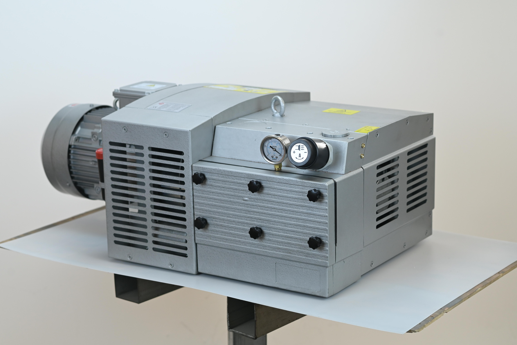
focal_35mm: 86
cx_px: 257
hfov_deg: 23.6
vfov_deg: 15.9
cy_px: 171
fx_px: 1235
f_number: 4.5
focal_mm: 85
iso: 1250
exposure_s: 1/200
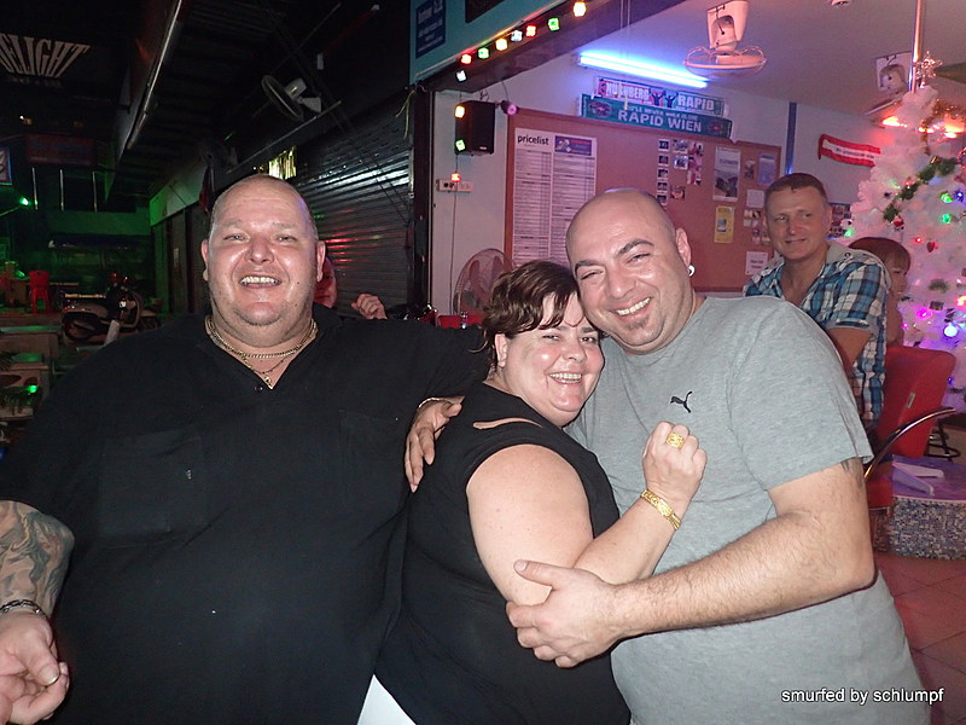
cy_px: 362
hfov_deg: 69.4
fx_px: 698
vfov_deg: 54.9
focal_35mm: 25
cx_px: 483
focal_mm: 4.5
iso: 640
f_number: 2
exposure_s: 1/30
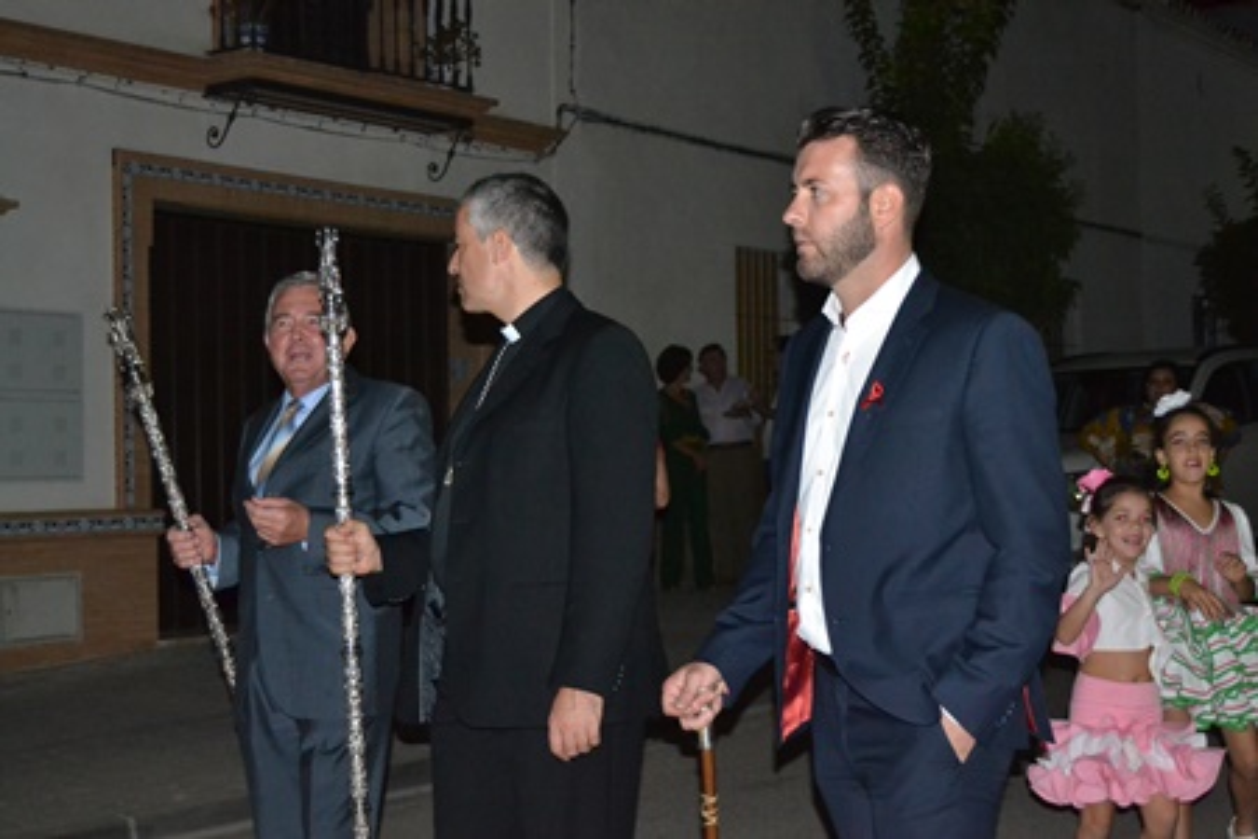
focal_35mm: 57
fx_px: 1992
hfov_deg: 35.1
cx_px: 629
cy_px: 420
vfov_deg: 23.8
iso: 3200
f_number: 4.8
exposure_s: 1/60
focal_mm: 38
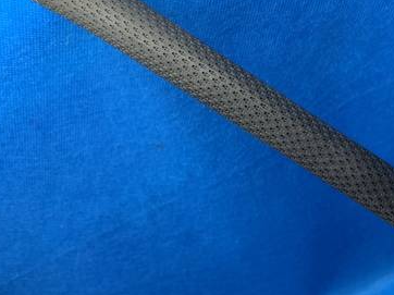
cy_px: 168
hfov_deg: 39.0
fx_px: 523
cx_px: 338
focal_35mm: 46
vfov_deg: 31.4
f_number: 1.8
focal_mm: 4.25
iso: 125
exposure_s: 1/60
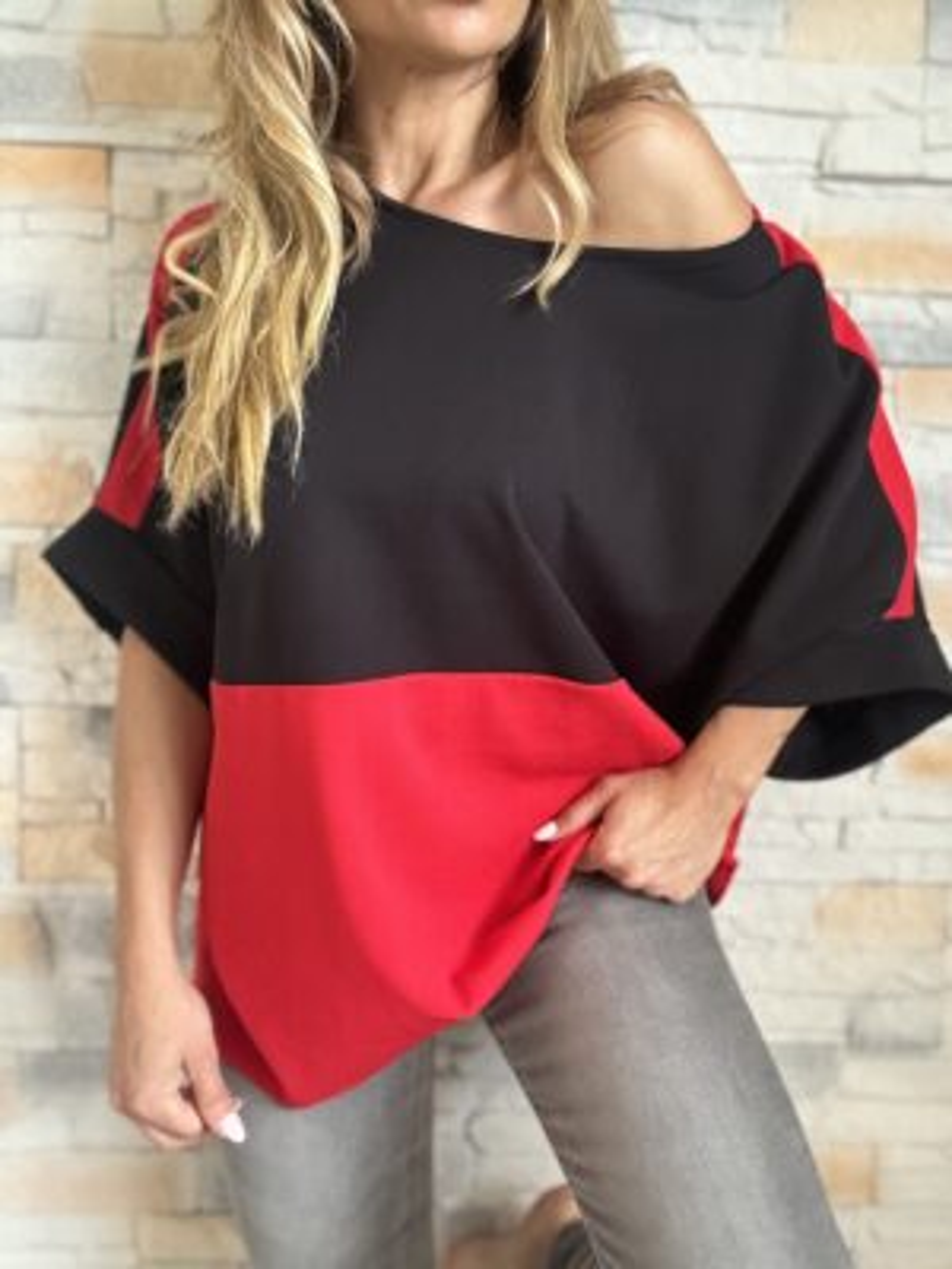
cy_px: 634
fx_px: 1100
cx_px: 476
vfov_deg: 60.0
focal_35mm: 30
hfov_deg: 46.8
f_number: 1.9
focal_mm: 2.69
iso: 320
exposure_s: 1/47
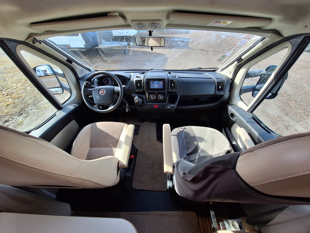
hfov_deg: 106.2
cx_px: 155
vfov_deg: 89.9
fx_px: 116
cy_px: 116
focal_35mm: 13
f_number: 2.2
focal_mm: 1.74
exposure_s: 1/129
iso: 40
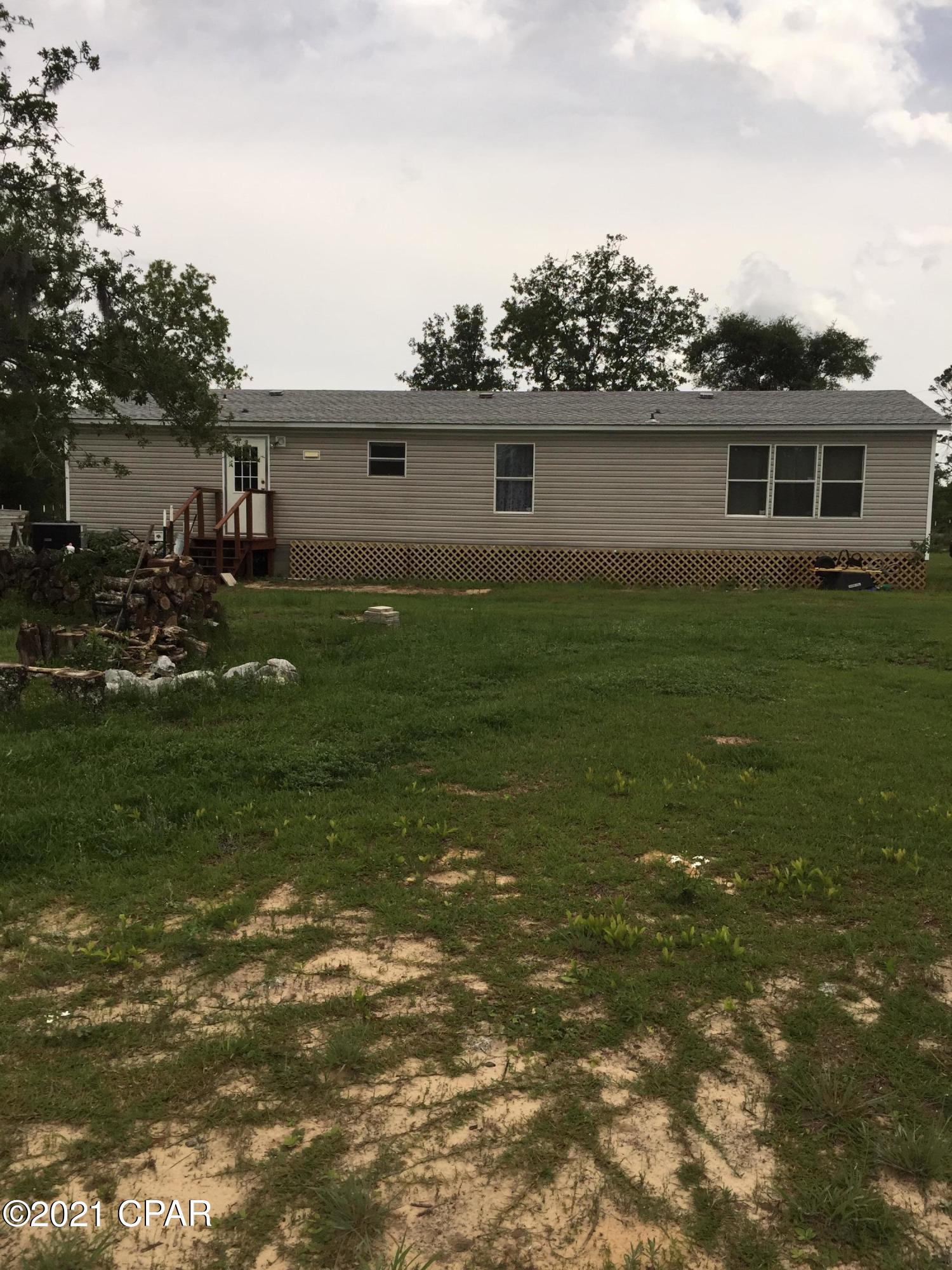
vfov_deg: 61.7
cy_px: 635
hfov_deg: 48.2
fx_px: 1063
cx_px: 476
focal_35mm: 29
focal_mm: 4.15
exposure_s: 1/3597
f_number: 2.2
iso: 50
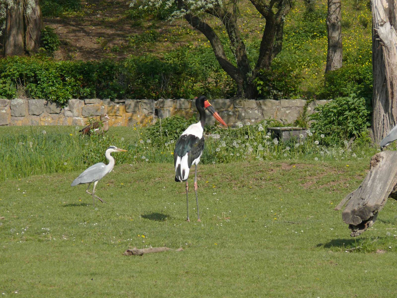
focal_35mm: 469
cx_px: 198
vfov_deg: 3.2
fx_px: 5379
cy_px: 149
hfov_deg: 4.2
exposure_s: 1/400
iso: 100
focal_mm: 88.8
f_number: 5.6
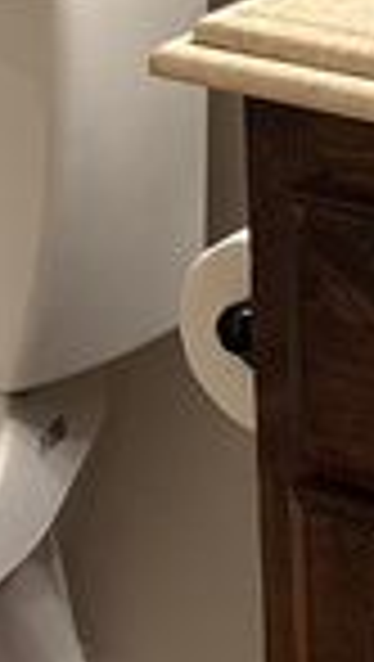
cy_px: -126
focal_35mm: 197
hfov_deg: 6.2
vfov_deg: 10.7
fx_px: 3463
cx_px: 388
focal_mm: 5.96
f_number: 1.6
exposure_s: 1/60
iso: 125
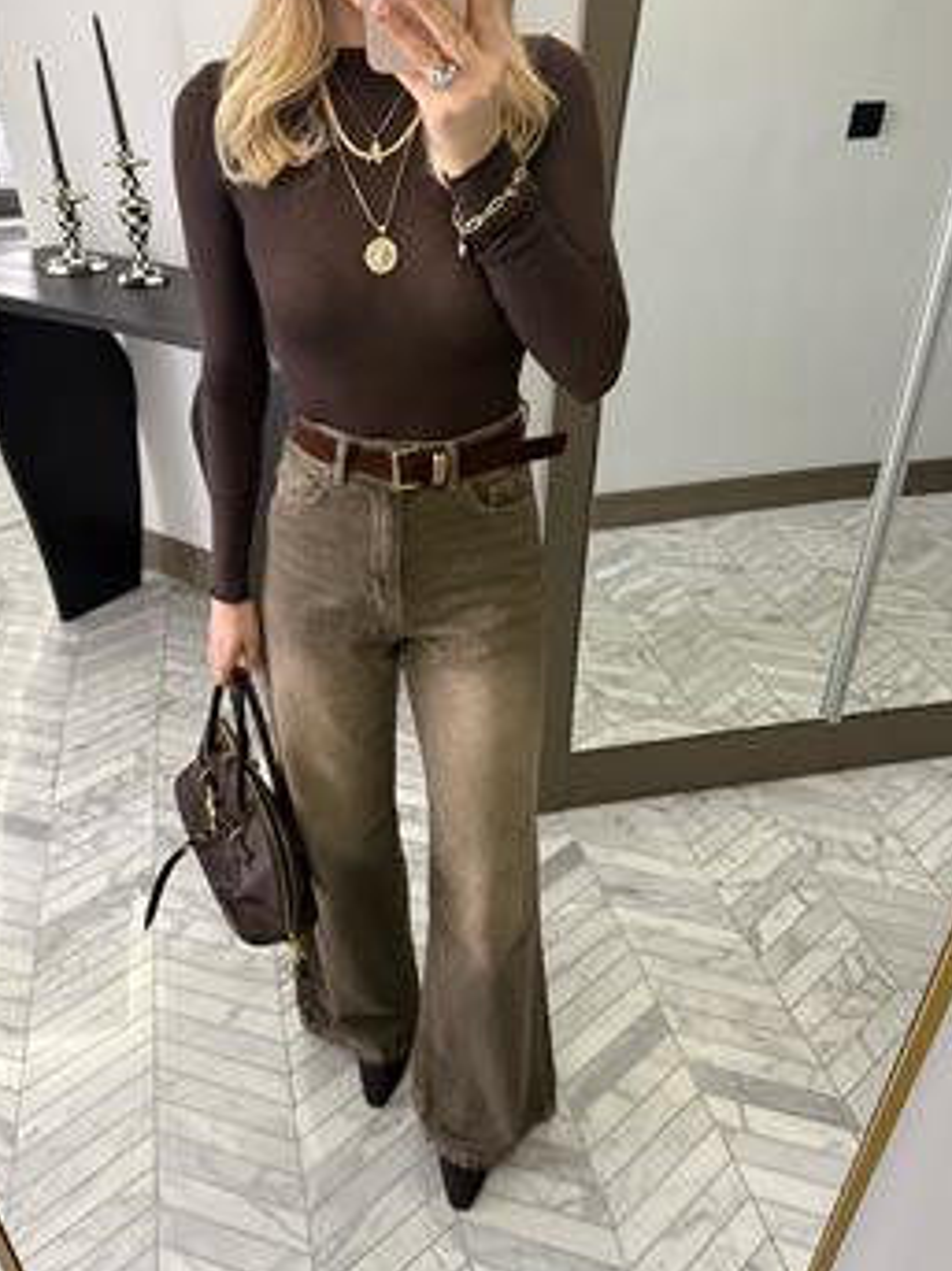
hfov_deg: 49.6
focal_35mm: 28
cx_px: 415
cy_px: 663
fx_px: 1027
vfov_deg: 63.4
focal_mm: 6.76
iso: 500
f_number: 1.78
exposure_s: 1/60
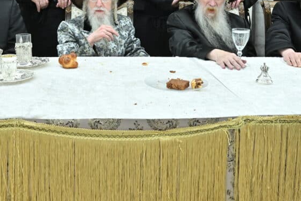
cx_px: 146
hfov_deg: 44.5
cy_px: 31
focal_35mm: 44
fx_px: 368
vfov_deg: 29.6
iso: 4000
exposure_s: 1/250
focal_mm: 24
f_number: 6.3
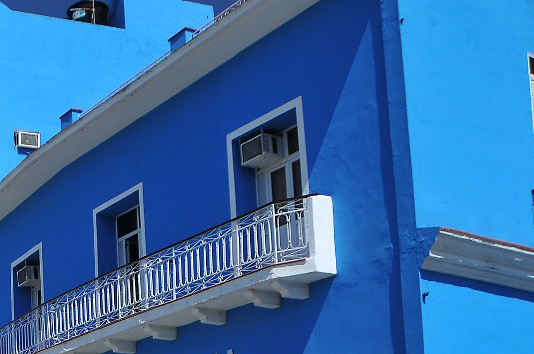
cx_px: -103
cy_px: 411
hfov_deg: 27.4
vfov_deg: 19.8
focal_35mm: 65
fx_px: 963
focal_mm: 18
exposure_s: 1/250
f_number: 8
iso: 200
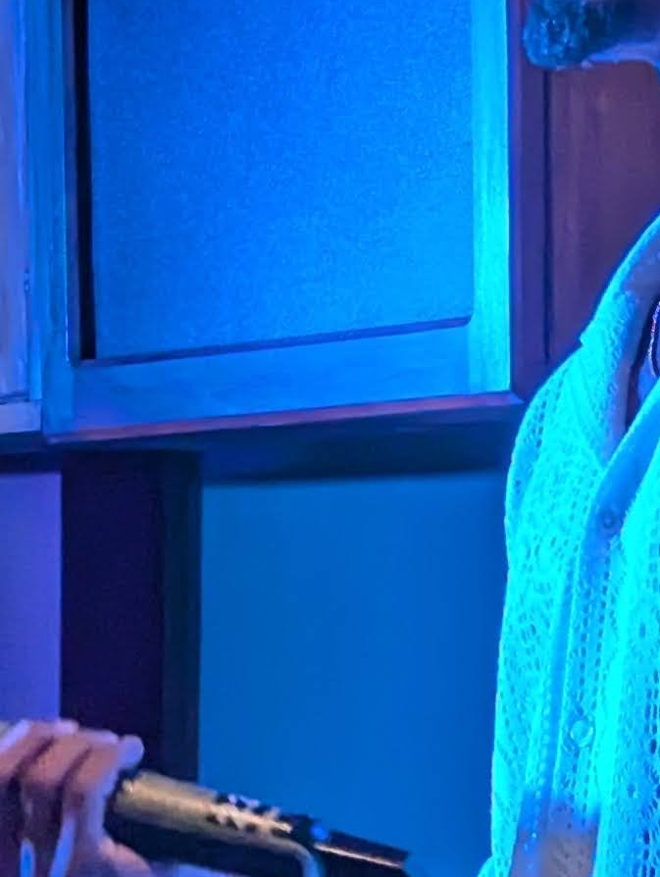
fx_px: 5554
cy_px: 579
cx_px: 800
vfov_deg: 9.0
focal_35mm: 219
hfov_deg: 6.8
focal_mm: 6.81
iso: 341
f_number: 1.85
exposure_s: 1/99.9
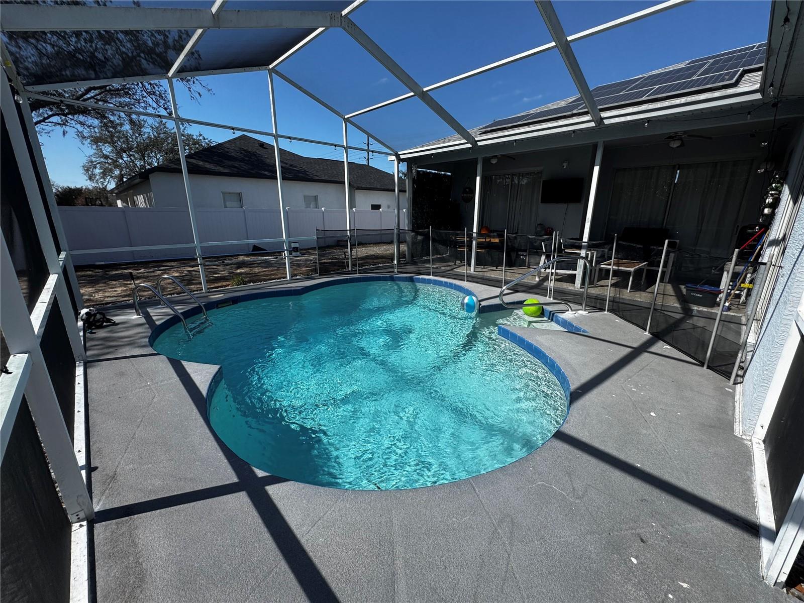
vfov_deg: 85.7
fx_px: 325
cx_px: 402
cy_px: 302
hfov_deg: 102.1
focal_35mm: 14
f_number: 2.2
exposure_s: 1/1323
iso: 50
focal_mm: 2.22
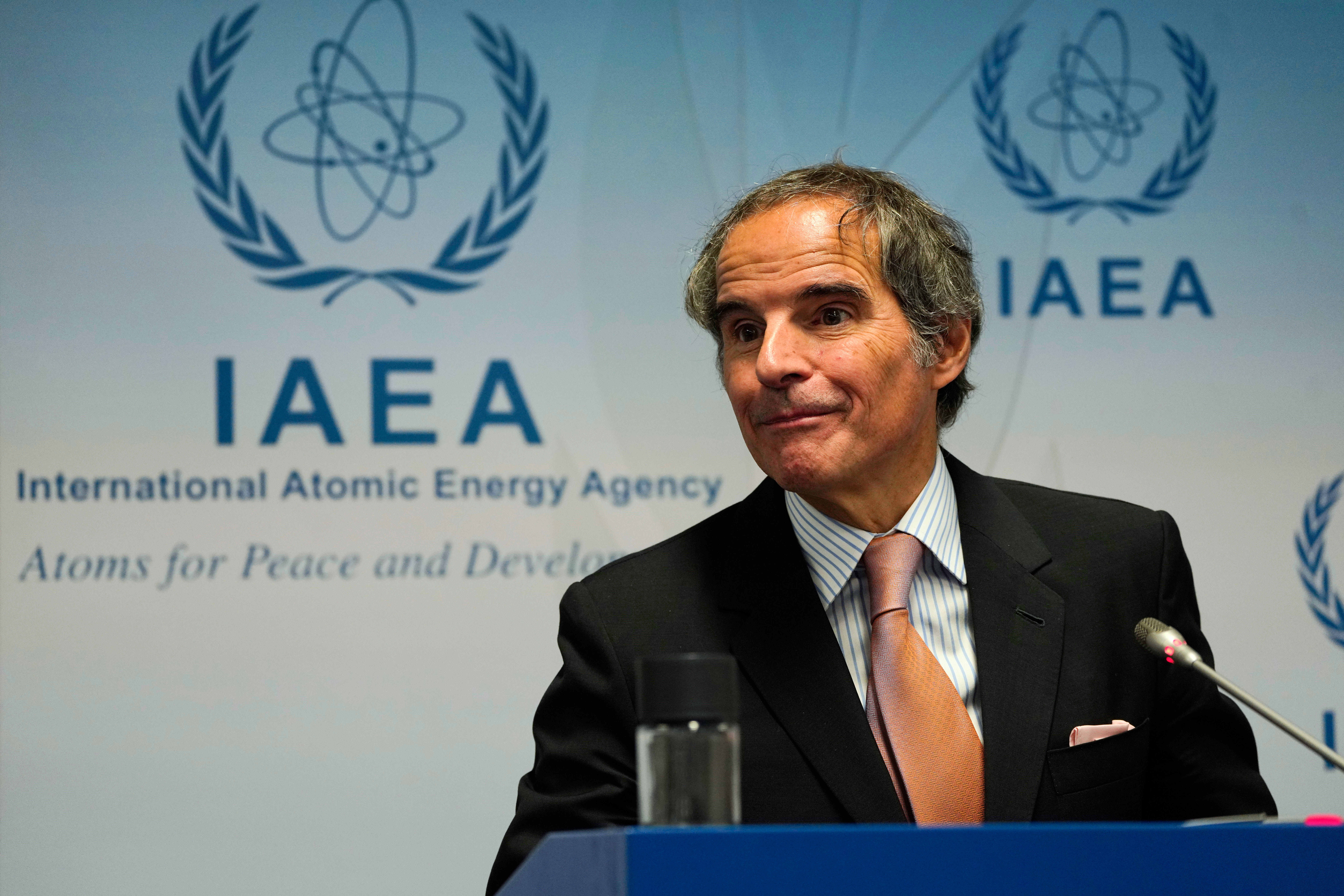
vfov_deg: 12.2
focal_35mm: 112
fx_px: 4181
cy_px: 448
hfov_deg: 18.3
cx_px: 672
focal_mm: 112
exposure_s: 1/160
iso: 1600
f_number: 4.5
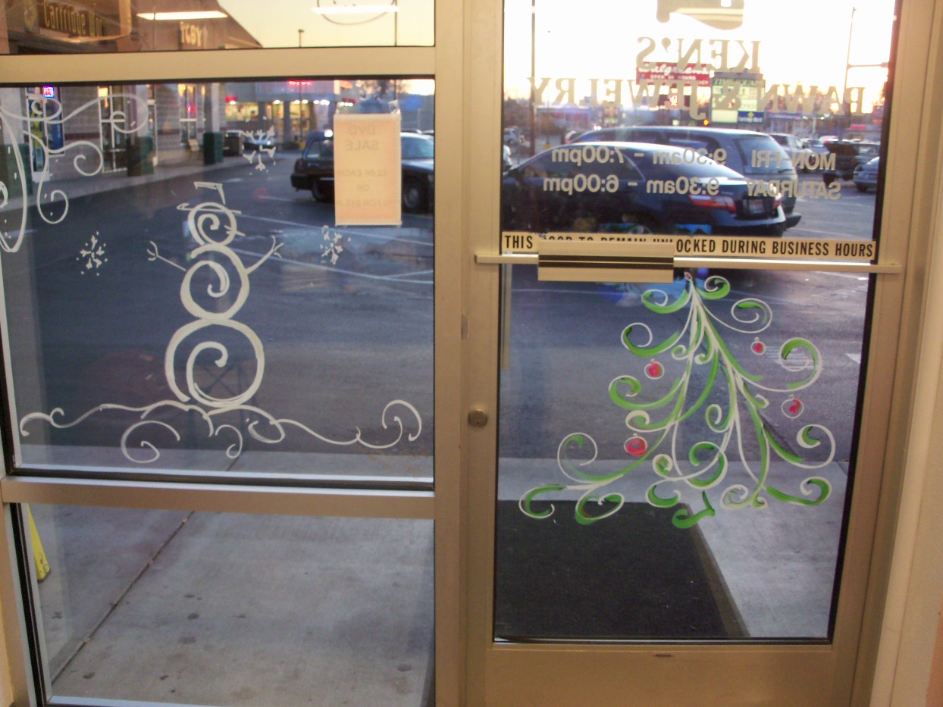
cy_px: 355
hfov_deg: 51.4
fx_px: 981
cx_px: 467
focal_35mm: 36
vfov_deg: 39.7
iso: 160
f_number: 3
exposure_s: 1/30
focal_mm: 6.3
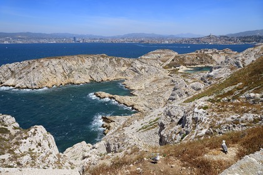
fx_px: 205
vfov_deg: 46.4
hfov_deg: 65.5
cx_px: 132
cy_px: 88
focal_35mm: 28
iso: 200
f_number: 9
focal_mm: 28
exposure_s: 1/640
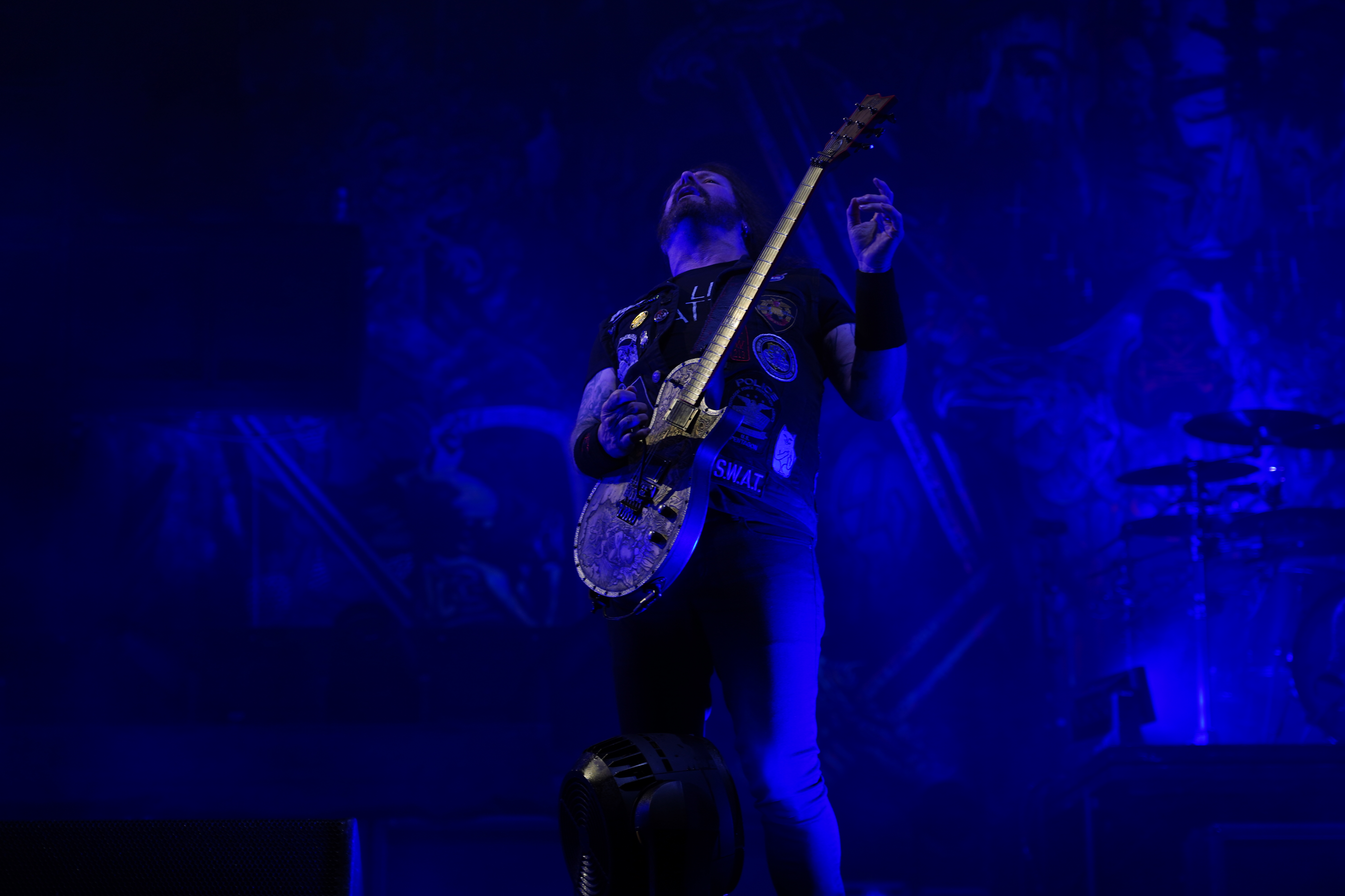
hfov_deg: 27.3
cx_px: 672
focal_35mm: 74
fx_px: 2765
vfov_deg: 18.4
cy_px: 448
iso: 100
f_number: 4
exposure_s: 1/80
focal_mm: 74
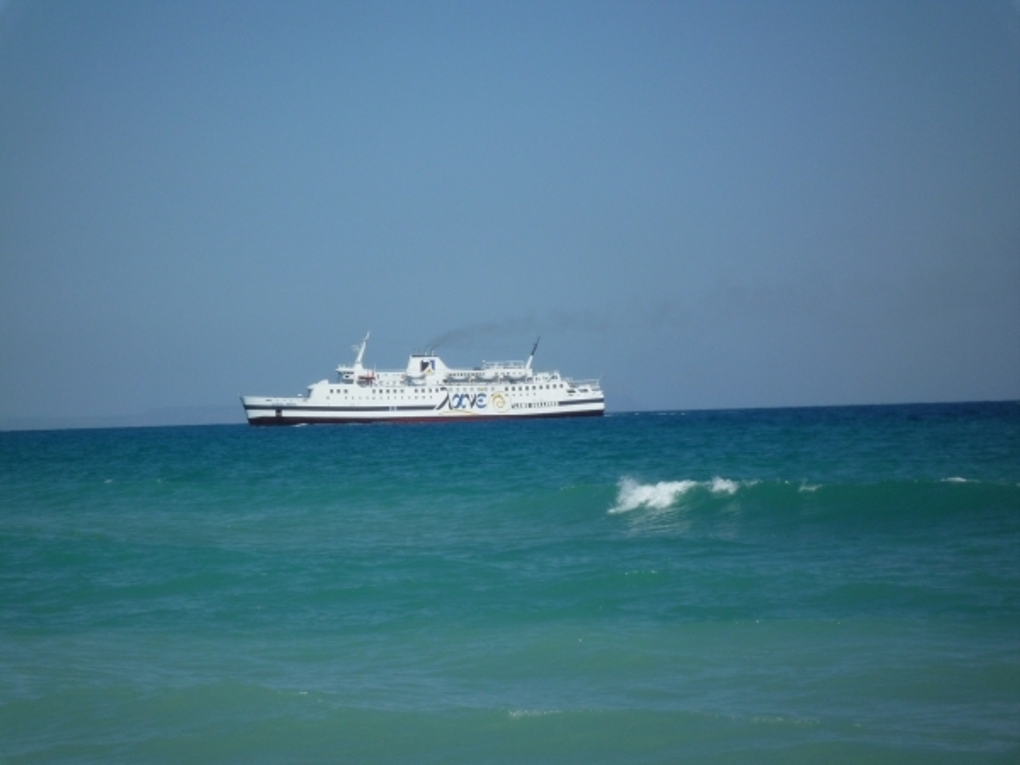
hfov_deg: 15.8
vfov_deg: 11.9
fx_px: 3683
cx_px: 510
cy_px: 382
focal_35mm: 125
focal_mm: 22
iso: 100
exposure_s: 1/800
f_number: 5.9
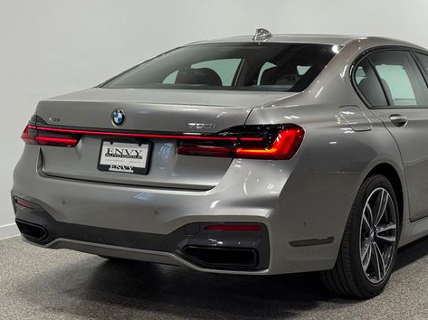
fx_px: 803
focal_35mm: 65
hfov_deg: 29.7
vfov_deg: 22.6
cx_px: 264
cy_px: 146
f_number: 1.78
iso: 80
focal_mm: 6.76
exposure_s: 1/394
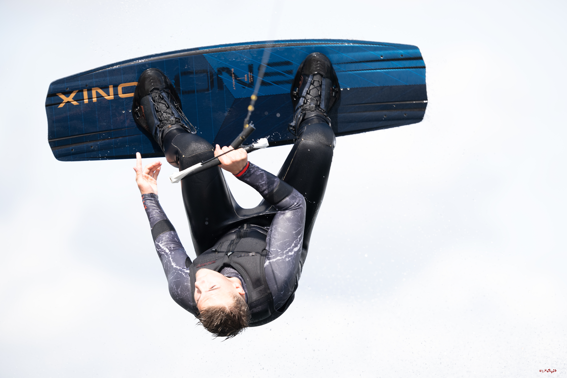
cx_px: 284
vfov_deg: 3.4
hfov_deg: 5.2
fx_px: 6300
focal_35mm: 400
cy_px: 189
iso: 320
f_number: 4.5
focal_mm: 400
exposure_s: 1/1600
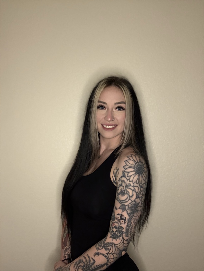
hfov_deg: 46.8
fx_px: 236
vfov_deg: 60.0
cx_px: 102
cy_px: 136
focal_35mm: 30
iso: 320
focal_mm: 2.69
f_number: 1.9
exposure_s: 1/30
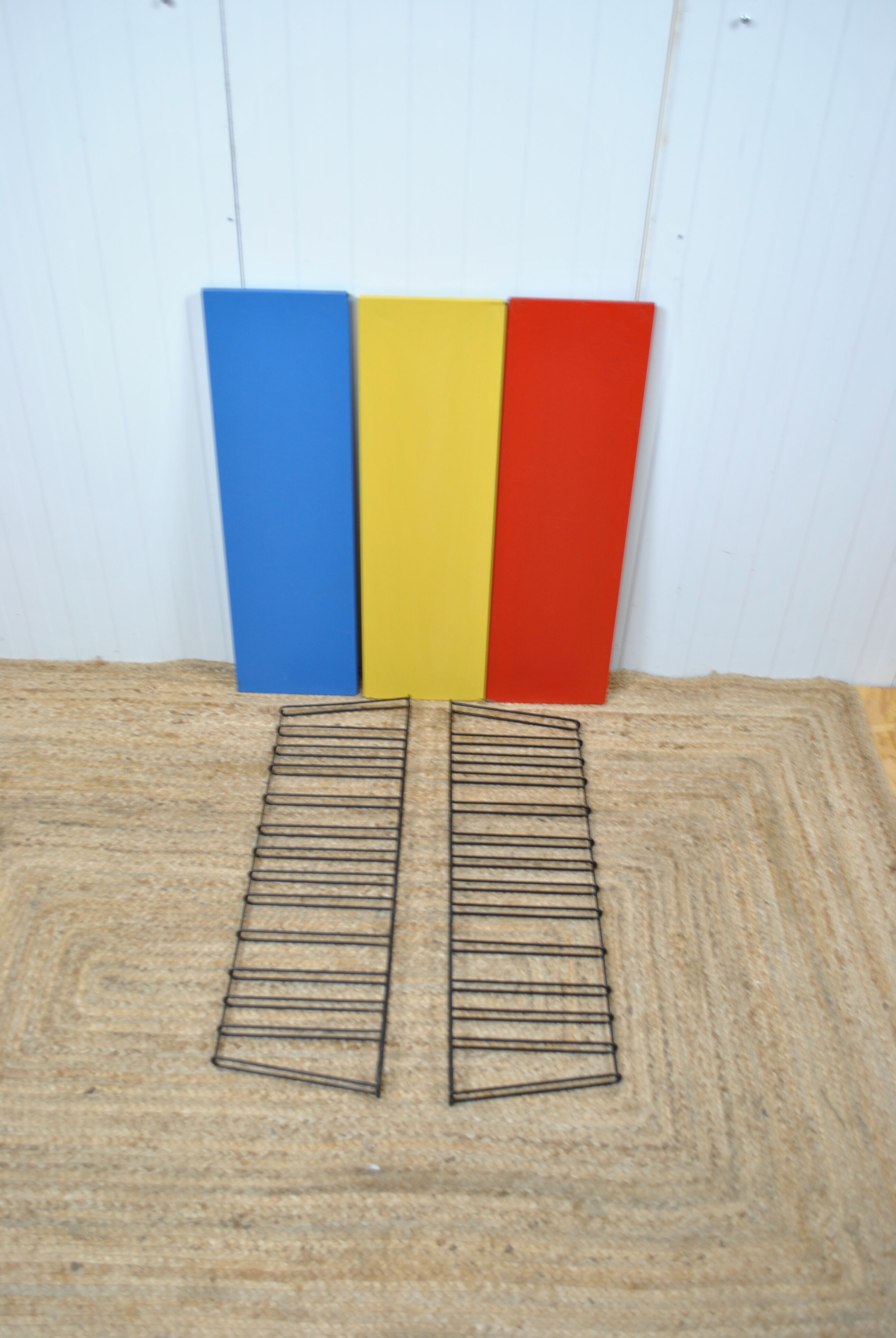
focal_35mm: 30
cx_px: 448
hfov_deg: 43.7
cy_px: 669
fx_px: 1117
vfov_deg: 61.9
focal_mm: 20
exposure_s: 1/10
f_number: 4.5
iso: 200
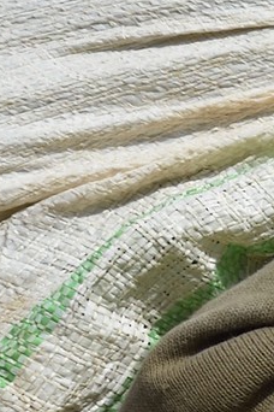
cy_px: 705
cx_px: 948
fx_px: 4406
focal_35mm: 386
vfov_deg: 5.3
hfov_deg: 3.4
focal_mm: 55
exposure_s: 1/320
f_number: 11
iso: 200
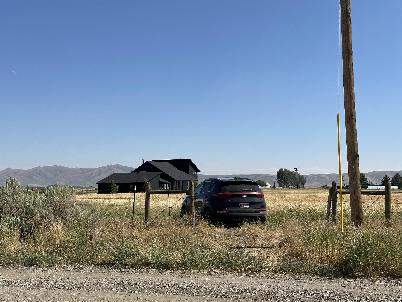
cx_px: 201
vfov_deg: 30.3
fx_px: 557
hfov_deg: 39.7
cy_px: 151
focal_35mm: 48
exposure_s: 1/5882
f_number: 1.78
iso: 64
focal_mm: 6.86
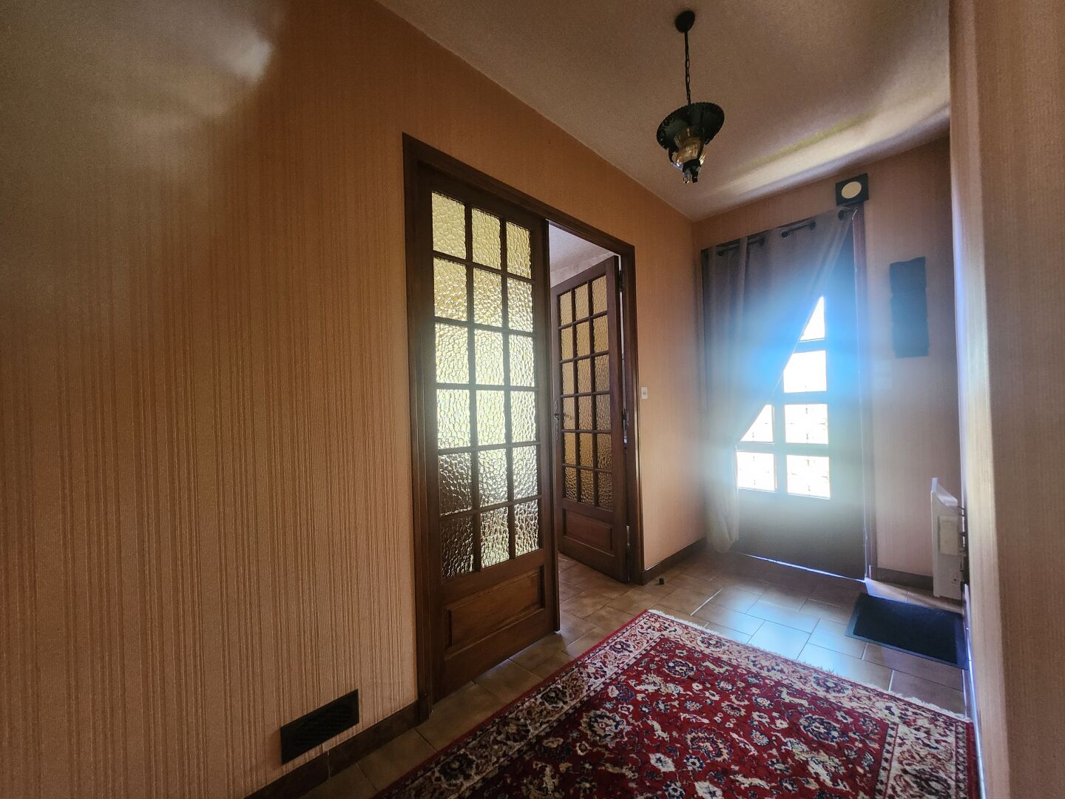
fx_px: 400
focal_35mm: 13
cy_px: 400
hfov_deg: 106.2
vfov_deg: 89.9
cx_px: 532
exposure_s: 1/33
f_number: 2.2
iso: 400
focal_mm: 1.74
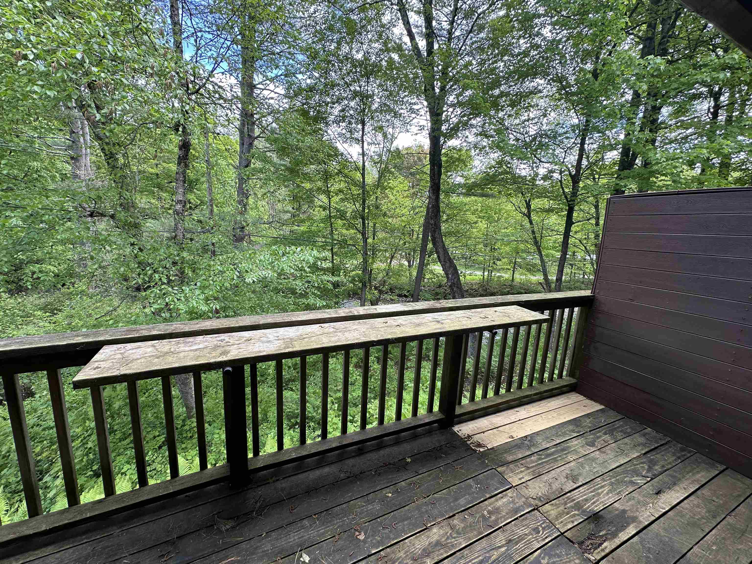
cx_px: 376
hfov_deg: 102.1
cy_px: 282
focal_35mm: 14
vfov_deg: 85.7
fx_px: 304
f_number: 2.2
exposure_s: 1/142
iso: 40
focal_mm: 2.22
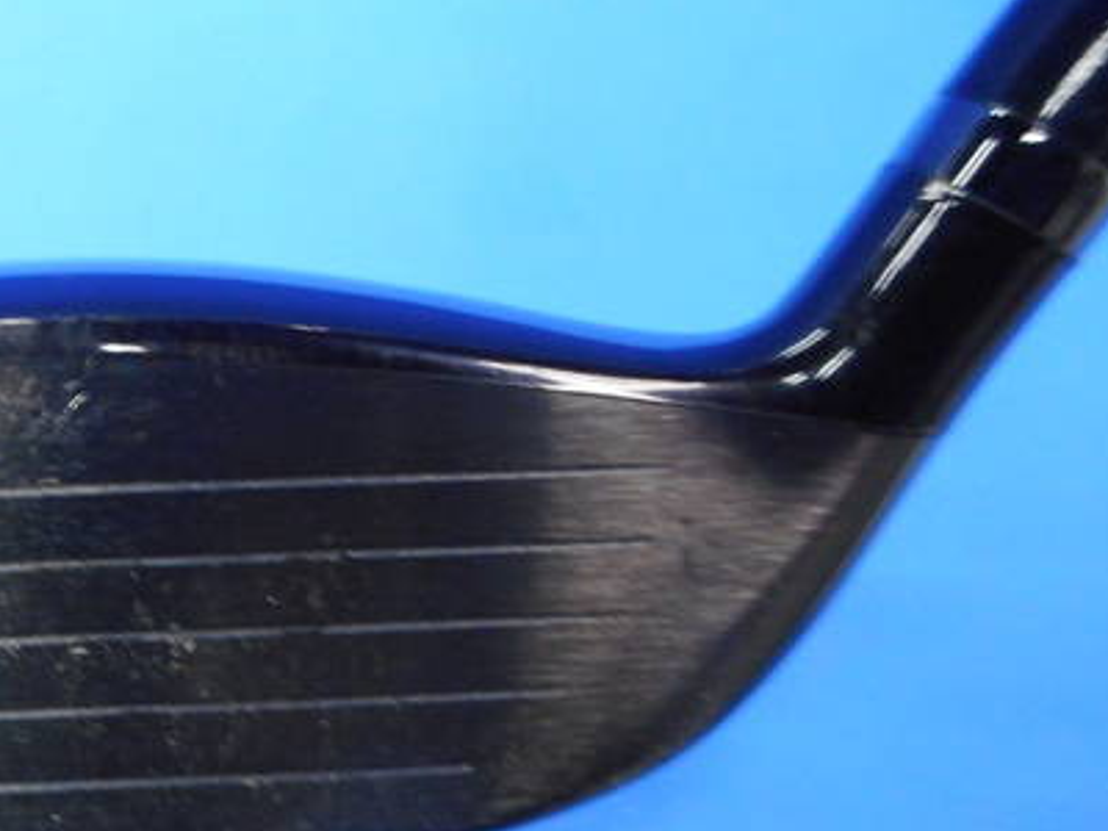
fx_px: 1280
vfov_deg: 35.6
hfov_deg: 44.8
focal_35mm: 40
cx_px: 241
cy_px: 546
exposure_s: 1/30
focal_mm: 4.5
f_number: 3.7
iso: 400
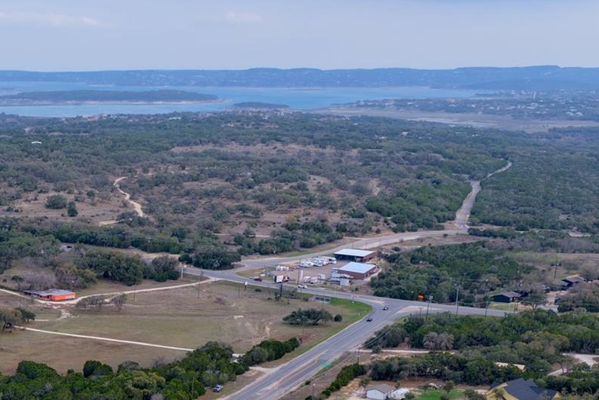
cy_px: 435
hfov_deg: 25.1
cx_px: -131
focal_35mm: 72
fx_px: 1198
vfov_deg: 18.3
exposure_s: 1/400
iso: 200
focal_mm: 14.45
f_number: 2.8
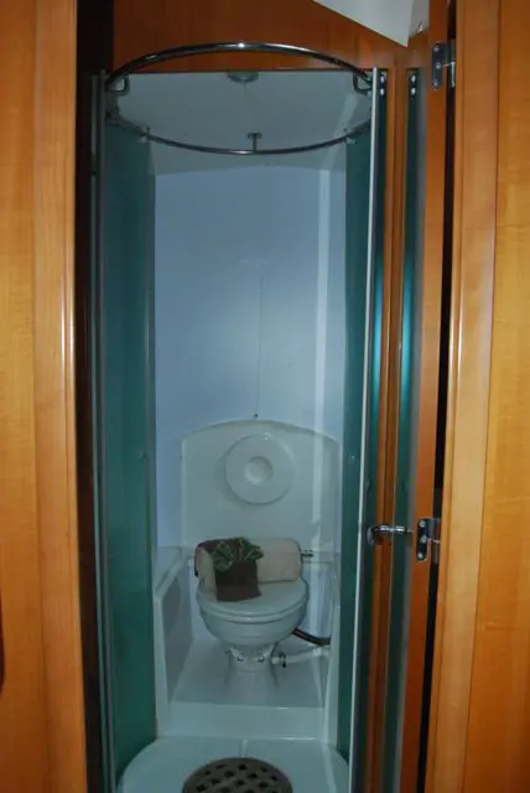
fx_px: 595
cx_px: 265
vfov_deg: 67.3
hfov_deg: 48.0
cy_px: 396
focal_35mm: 27
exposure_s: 1/125
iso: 1600
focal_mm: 18
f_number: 8
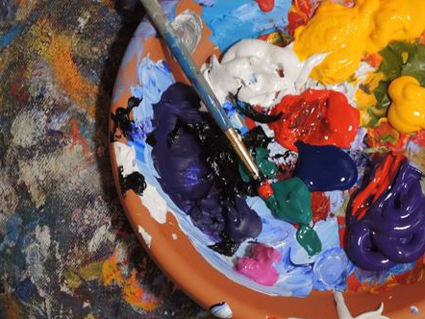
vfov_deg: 7.8
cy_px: 142
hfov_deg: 10.4
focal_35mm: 190
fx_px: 2334
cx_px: 296
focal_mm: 22.1
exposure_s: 1/15
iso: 720
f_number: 3.5
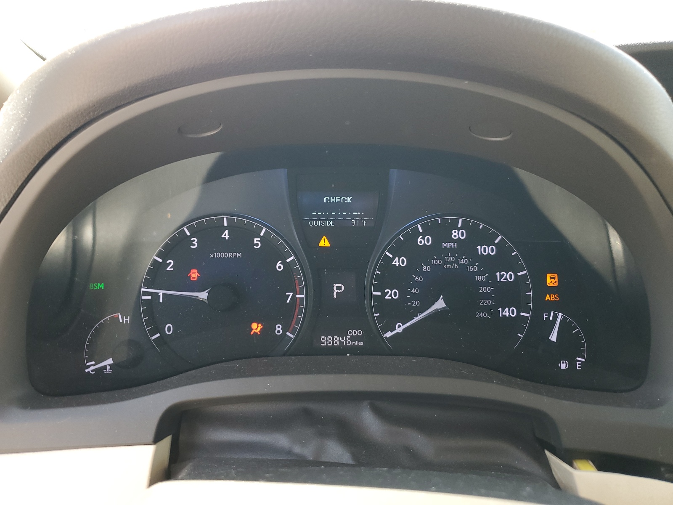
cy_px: 252
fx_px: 505
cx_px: 336
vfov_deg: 53.1
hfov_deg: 67.3
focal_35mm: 26
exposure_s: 1/120
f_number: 1.5
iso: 62
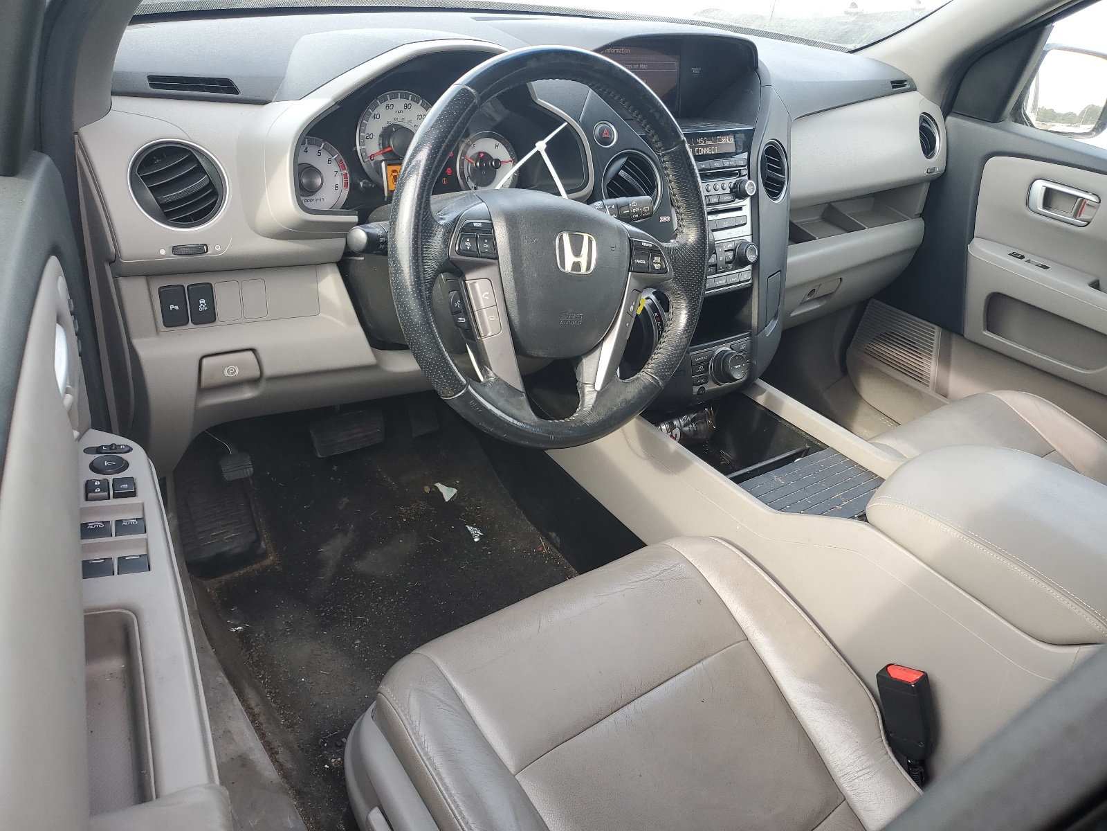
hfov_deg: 67.3
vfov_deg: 53.1
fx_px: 831
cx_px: 554
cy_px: 416
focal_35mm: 26
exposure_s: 1/125
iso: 50
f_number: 1.5
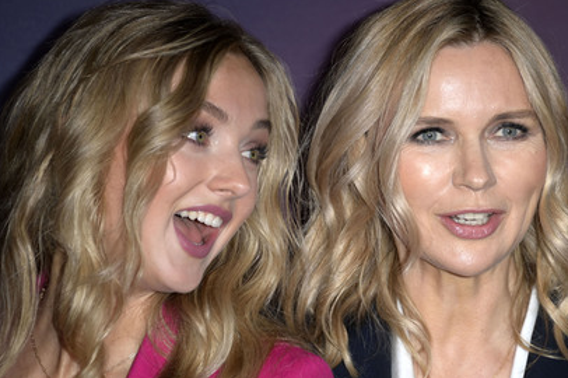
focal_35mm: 211
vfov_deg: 6.5
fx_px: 3326
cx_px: 299
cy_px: 171
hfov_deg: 9.8
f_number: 5.6
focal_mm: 190
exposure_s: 1/250
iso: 400
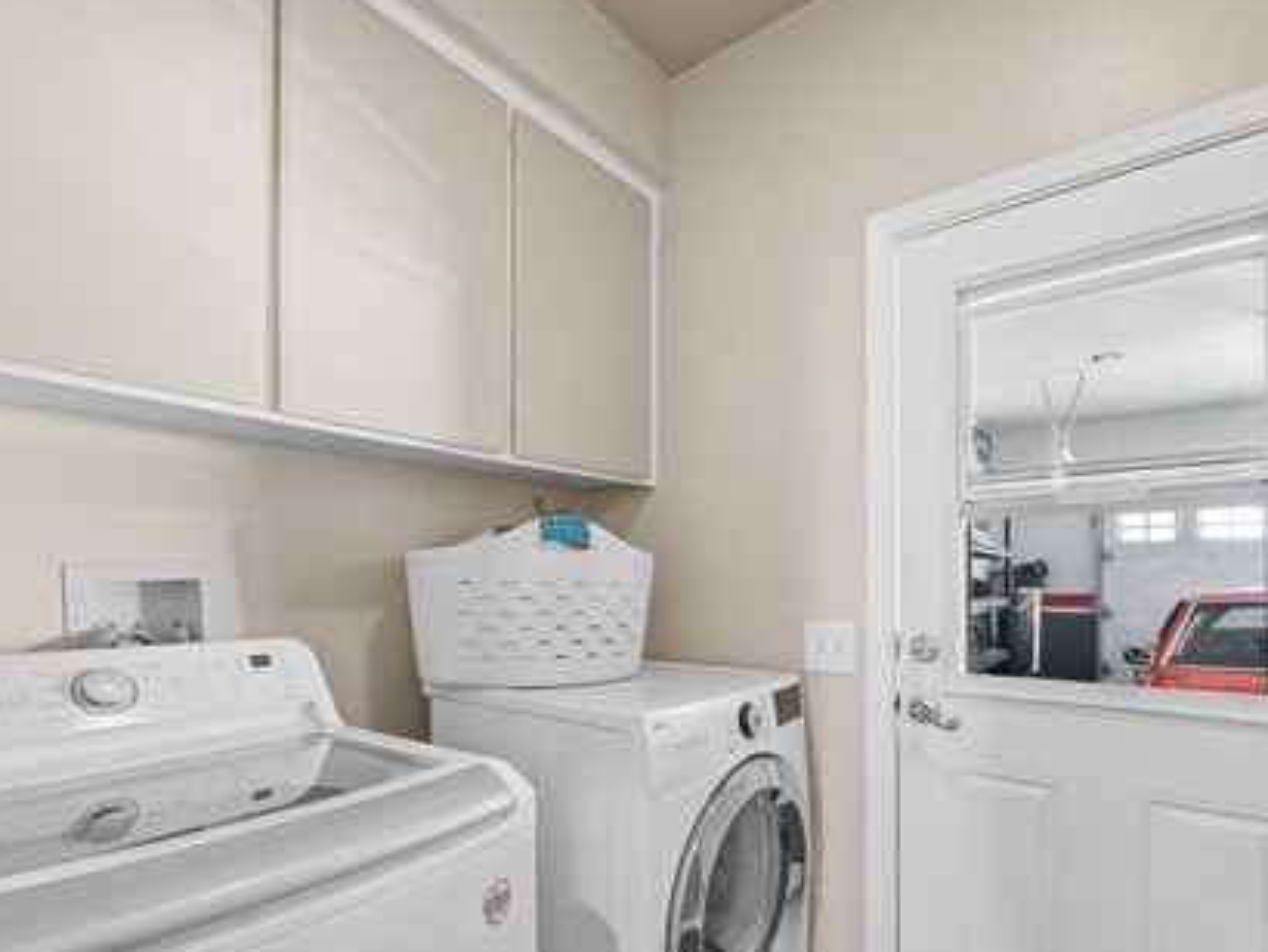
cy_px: 595
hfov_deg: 87.7
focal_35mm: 18
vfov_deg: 70.5
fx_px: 660
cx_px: 631
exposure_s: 1/30
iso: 2500
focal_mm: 12
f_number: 4
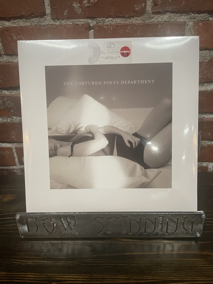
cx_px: 106
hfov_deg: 53.1
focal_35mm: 26
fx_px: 213
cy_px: 142
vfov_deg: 67.3
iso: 400
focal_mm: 4.2
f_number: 1.6
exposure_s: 1/40
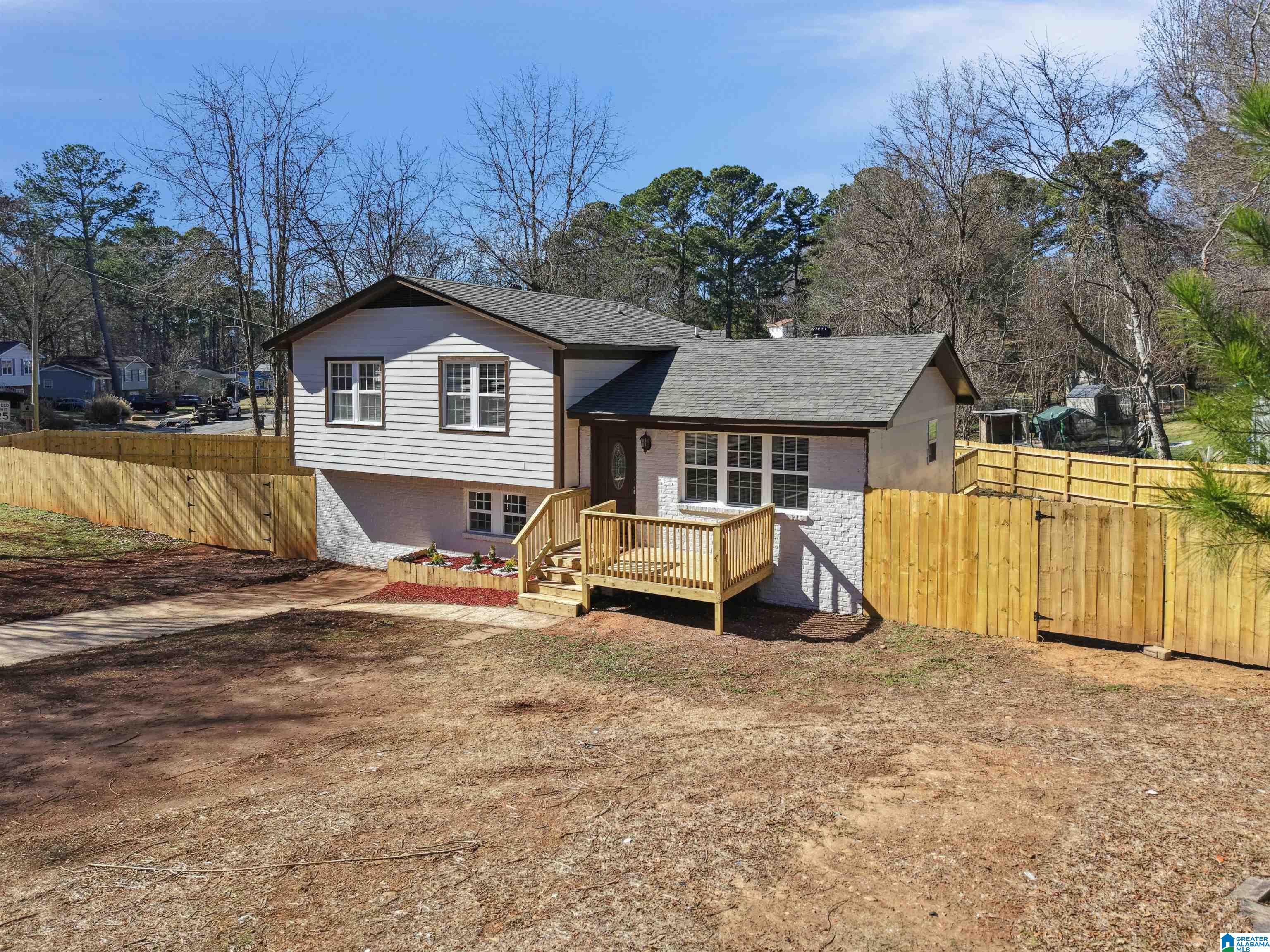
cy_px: 476
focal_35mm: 24
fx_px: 881
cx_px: 635
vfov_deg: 56.8
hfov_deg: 71.6
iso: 110
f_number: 1.8
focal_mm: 8.7
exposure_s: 1/2000
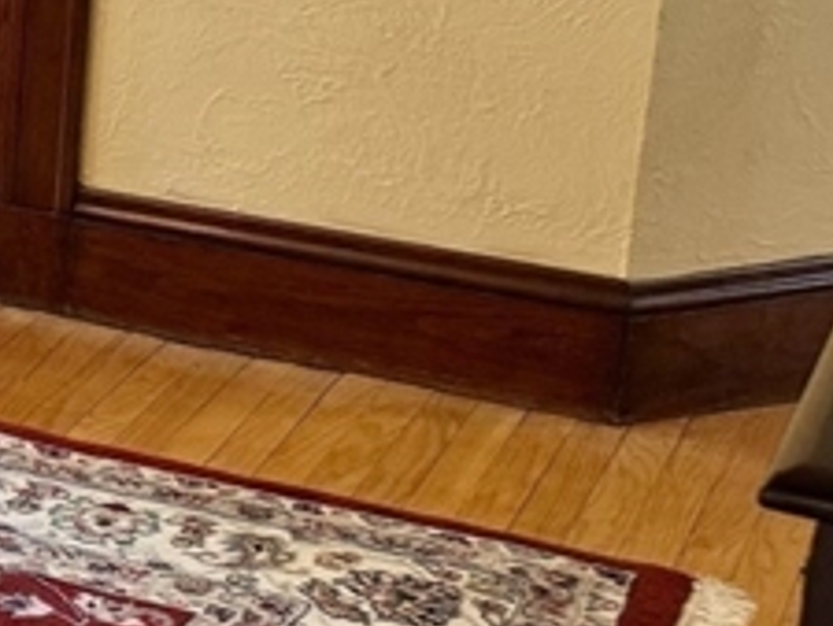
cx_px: -881
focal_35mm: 109
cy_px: -59
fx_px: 2624
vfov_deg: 13.3
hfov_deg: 14.6
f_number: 1.78
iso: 160
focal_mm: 6.76
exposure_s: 1/60
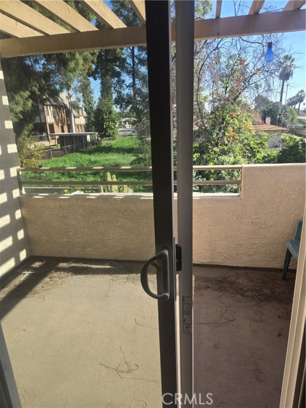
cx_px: 153
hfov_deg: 58.9
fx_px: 271
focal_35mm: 23
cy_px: 204
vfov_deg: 73.9
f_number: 1.8
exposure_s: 1/379
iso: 25
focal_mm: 5.4
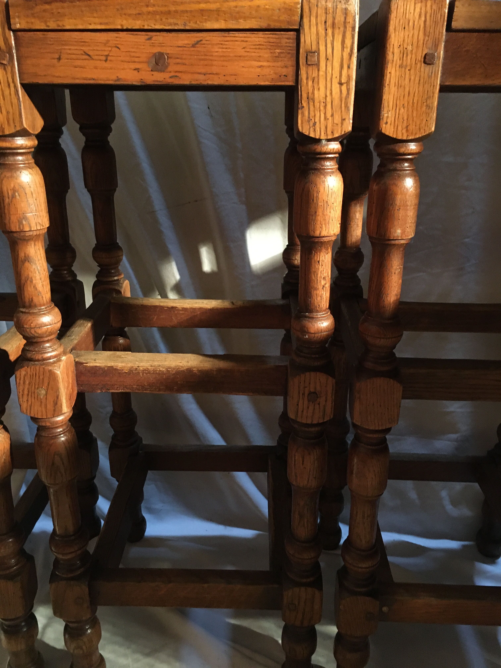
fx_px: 560
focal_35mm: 29
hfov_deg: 48.2
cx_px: 250
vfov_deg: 61.7
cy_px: 334
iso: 400
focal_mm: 4.15
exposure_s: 1/17
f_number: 2.2
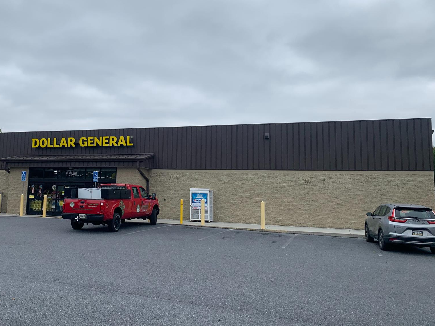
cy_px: 145
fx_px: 440
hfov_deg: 51.9
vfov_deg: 40.6
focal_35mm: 35
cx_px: 157
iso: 25
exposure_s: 1/1812
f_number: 1.8
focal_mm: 4.25
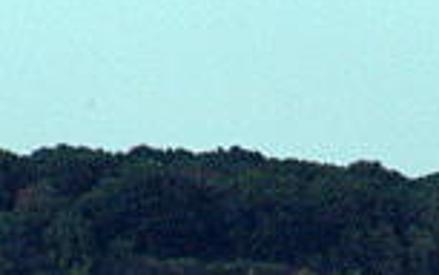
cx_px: 591
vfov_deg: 1.0
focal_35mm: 1363
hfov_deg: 1.5
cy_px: 534
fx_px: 16329
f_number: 11
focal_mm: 195
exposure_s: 1/2000
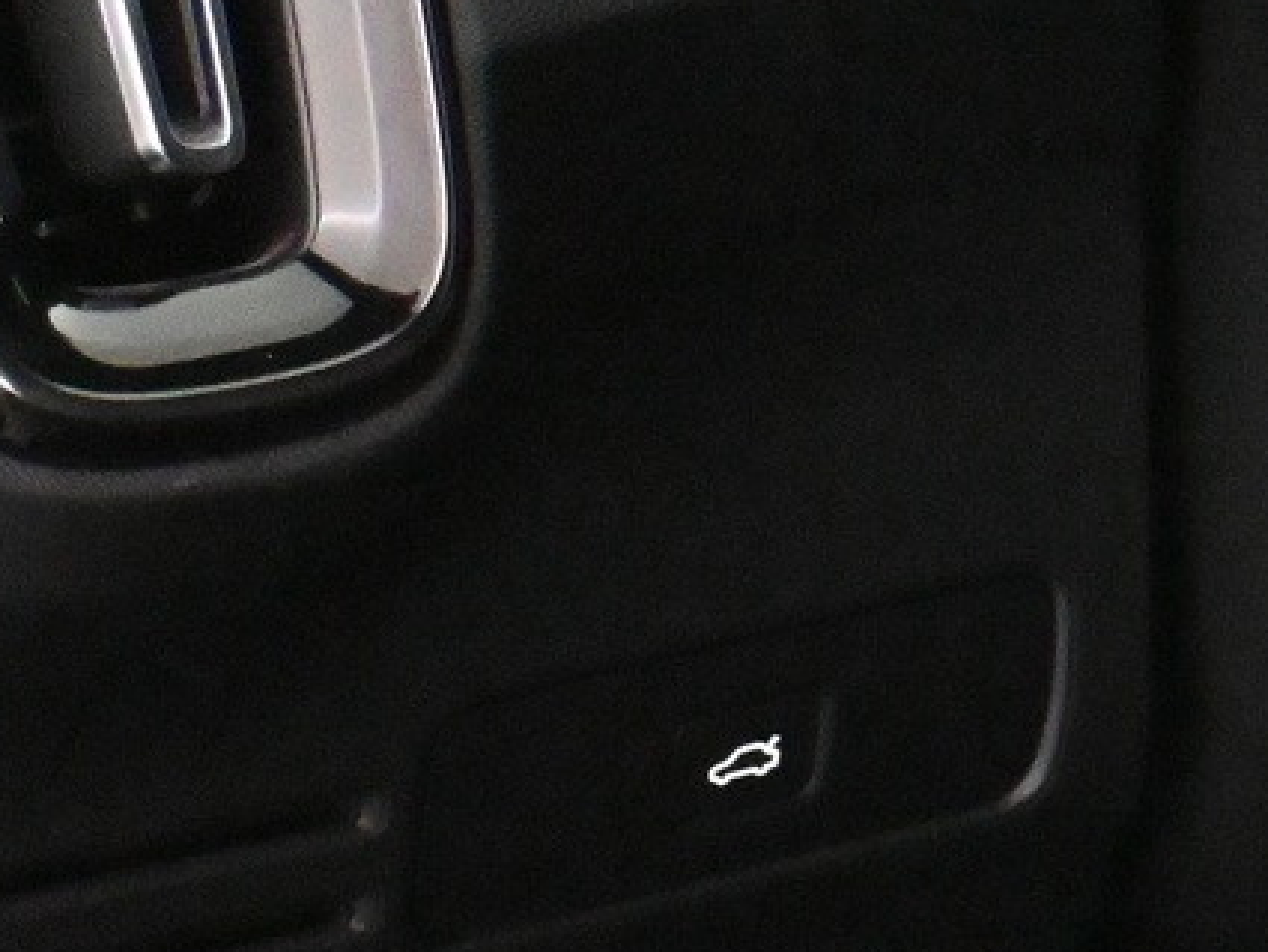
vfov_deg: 8.2
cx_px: 2250
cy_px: -427
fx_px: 6550
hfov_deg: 10.4
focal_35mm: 179
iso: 12800
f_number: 5
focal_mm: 32.5
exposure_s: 1/50
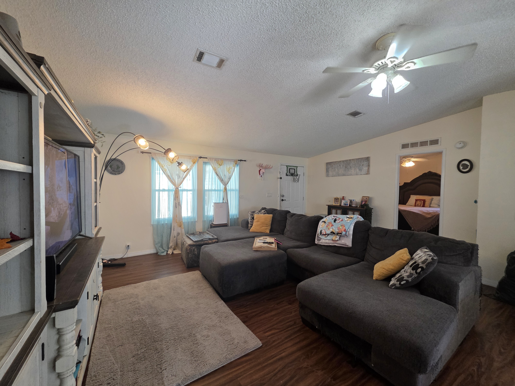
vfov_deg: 89.9
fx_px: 193
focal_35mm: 13
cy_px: 193
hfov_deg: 106.2
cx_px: 258
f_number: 1.9
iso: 250
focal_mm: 2.2
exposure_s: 1/120
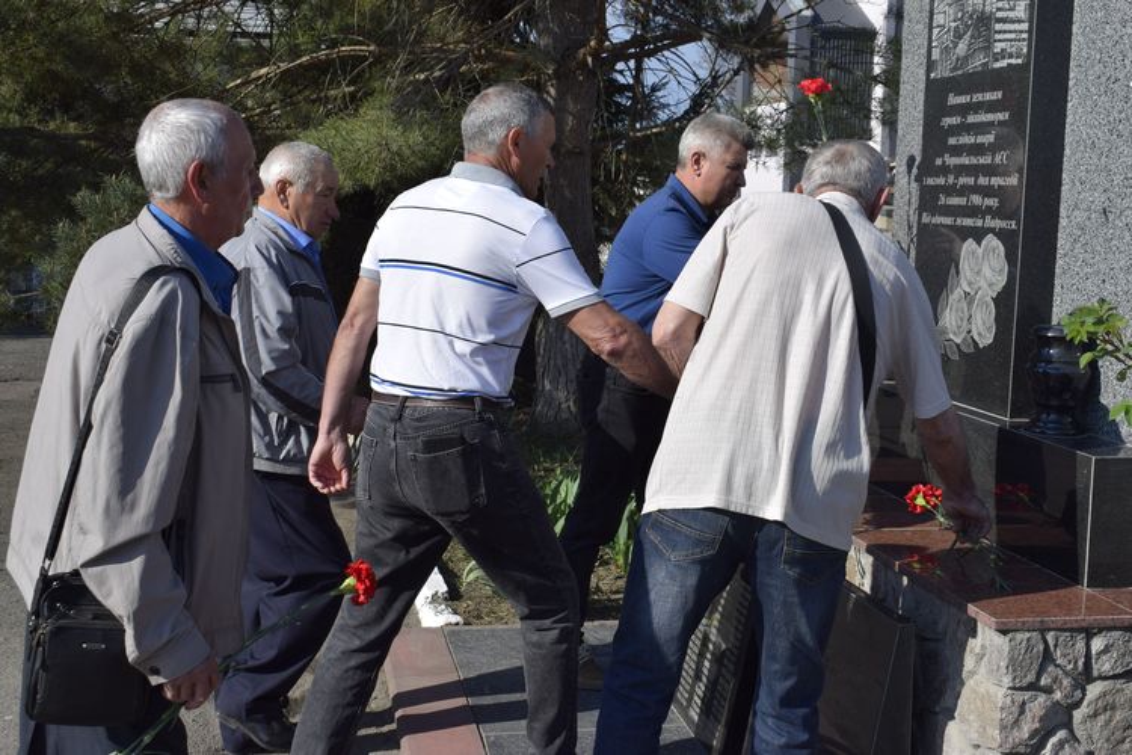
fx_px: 1509
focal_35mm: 48
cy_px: 378
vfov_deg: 28.1
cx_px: 566
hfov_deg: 41.1
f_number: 10
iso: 200
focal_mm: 32
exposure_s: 1/400
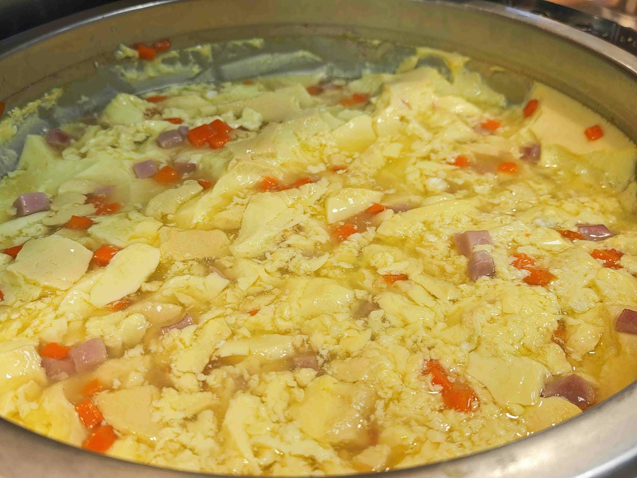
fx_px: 681
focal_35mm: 37
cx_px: 318
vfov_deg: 38.7
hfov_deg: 50.1
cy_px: 239
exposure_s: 1/120
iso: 189
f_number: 2
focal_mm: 8.72
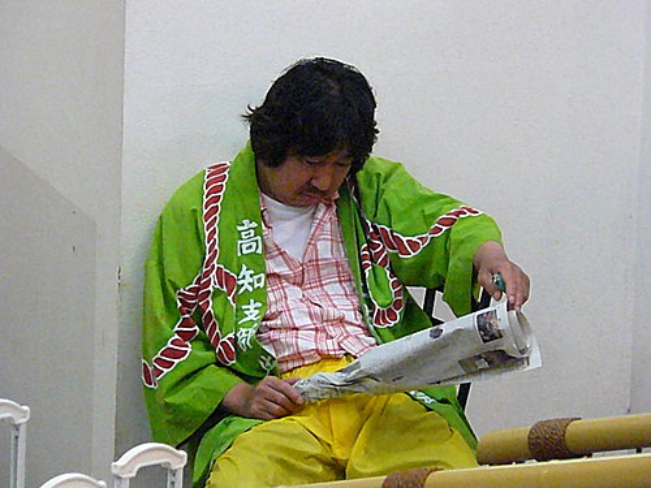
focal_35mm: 296
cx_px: 326
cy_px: 244
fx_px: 5567
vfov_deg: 5.0
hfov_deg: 6.7
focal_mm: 49.3
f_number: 4
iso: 3200
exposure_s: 1/125
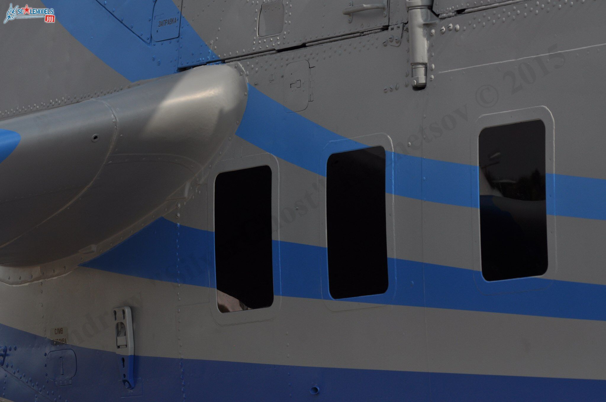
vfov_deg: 5.9
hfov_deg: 8.9
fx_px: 3909
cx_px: 303
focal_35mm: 232
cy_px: 201
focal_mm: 155
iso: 200
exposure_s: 1/1250
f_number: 8
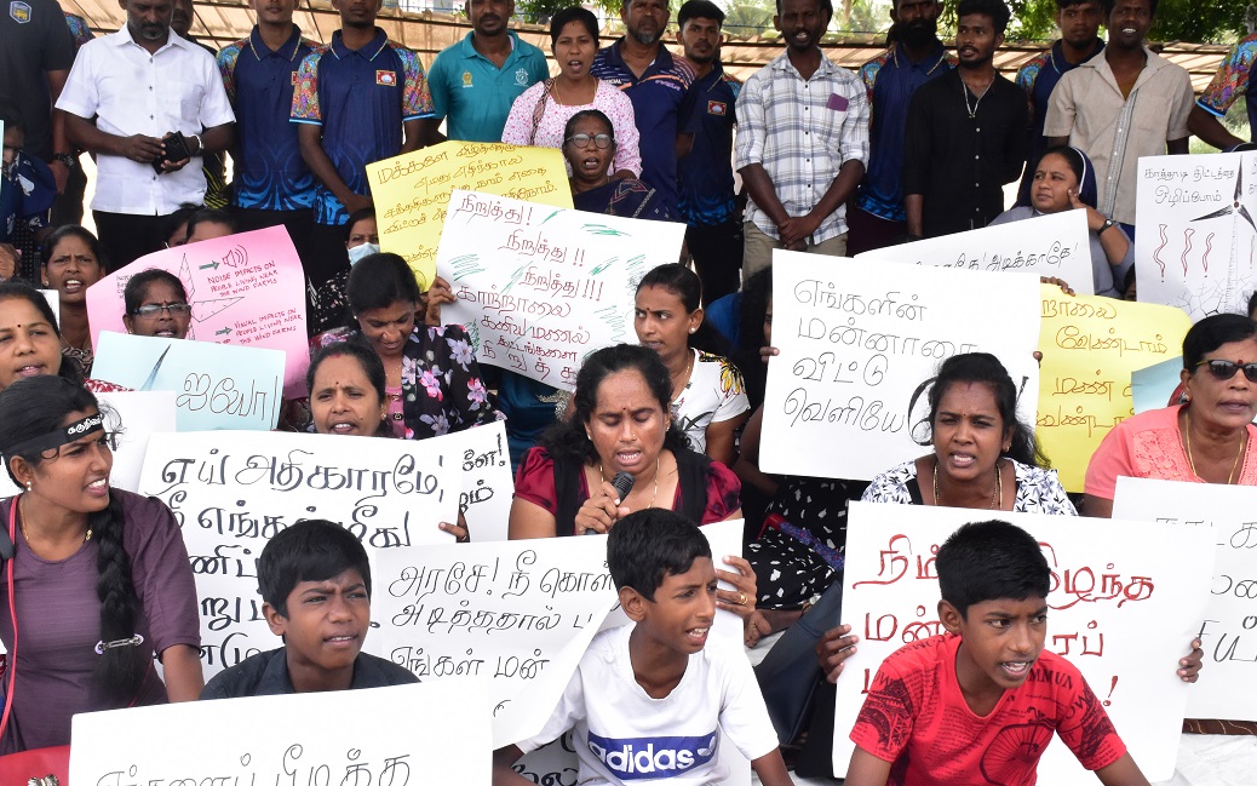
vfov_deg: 24.4
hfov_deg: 38.2
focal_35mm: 53
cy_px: 446
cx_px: 608
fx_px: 1816
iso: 2000
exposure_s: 1/200
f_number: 16
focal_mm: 30
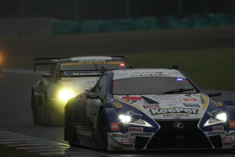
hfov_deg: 3.4
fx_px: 3916
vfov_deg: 2.3
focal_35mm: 600
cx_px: 118
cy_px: 78
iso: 800
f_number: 6.3
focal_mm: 600
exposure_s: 1/640
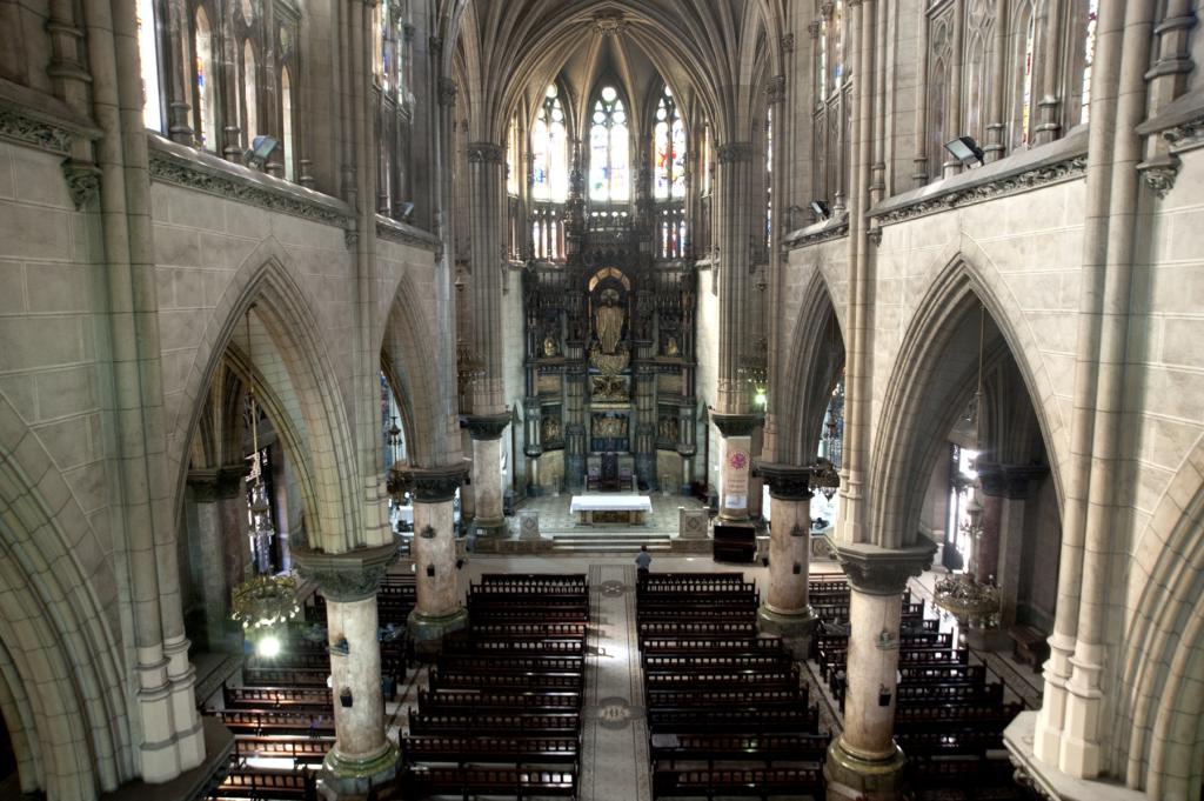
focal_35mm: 24
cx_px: 602
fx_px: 802
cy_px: 400
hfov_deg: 73.8
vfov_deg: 53.1
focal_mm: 24
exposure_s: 1/13
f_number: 5.6
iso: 1600
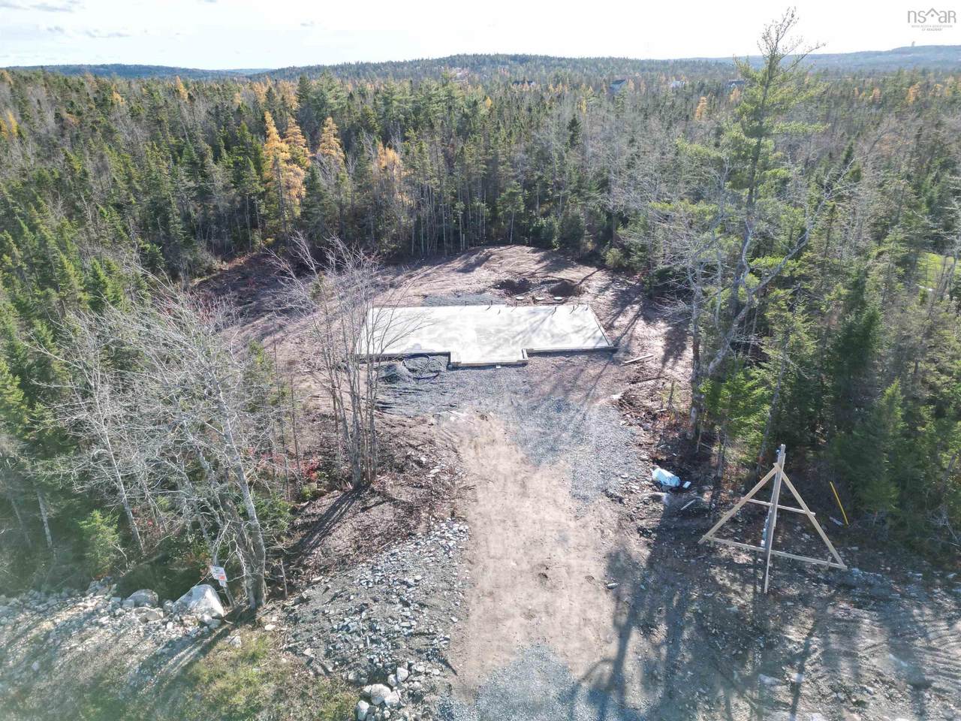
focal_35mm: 24
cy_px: 360
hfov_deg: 71.6
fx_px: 666
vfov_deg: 56.8
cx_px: 480
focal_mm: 6.72
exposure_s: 1/1500
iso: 200
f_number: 1.7
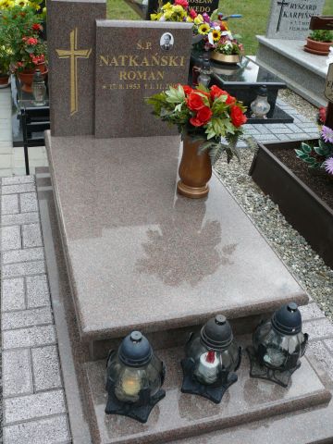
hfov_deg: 40.7
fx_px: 449
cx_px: 166
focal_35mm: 35
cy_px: 222
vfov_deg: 52.6
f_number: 4
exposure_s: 1/200
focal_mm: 7.4
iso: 100
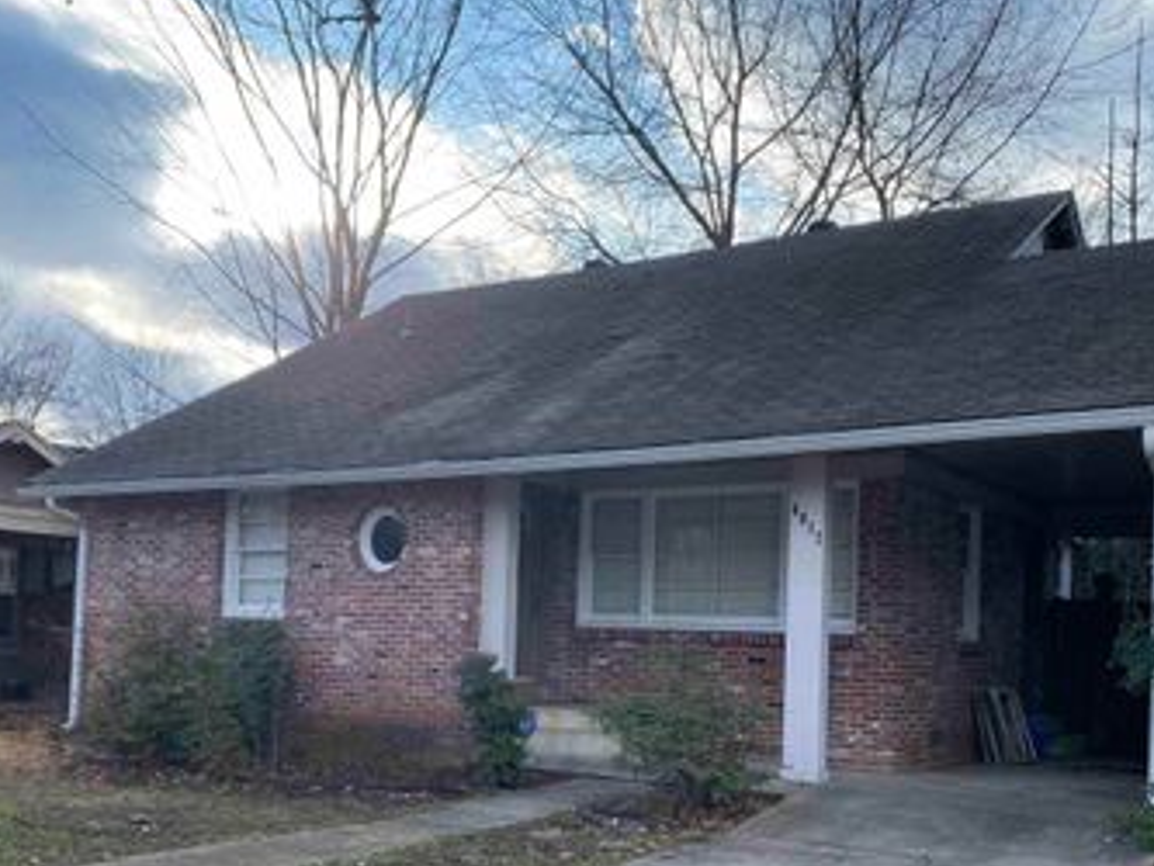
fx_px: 1301
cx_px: 551
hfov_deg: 47.8
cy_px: 608
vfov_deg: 36.3
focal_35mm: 39
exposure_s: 1/1287
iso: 32
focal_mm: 4.25
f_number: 1.8
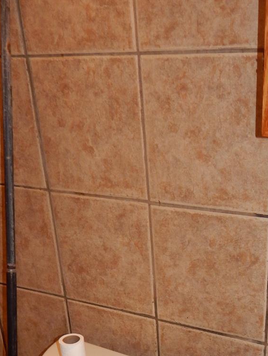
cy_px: 348
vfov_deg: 35.0
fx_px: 516
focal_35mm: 50
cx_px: 194
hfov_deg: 28.8
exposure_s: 1/30
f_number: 3.1
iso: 200
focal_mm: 4.5
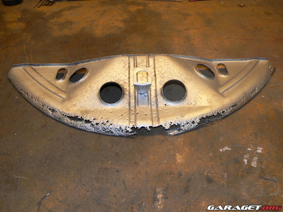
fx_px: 294
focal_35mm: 36
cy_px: 106
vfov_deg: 39.7
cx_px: 142
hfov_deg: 51.4
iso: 100
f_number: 2.8
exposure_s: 1/30
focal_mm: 6
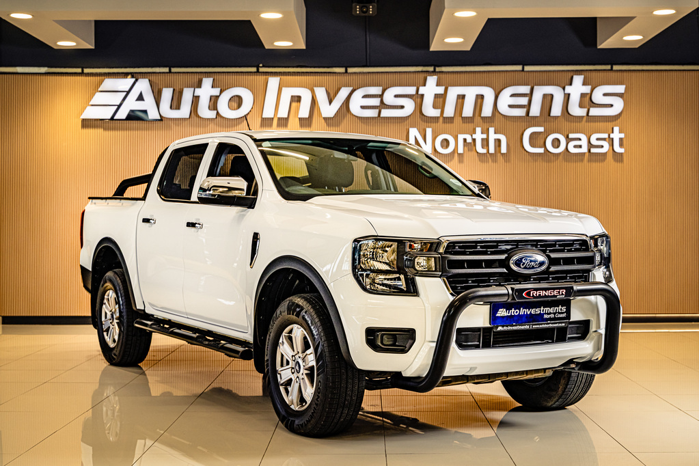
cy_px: 233
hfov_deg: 36.9
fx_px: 1048
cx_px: 350
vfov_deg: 25.1
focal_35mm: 54
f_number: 5
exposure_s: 1/125
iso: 500
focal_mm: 54
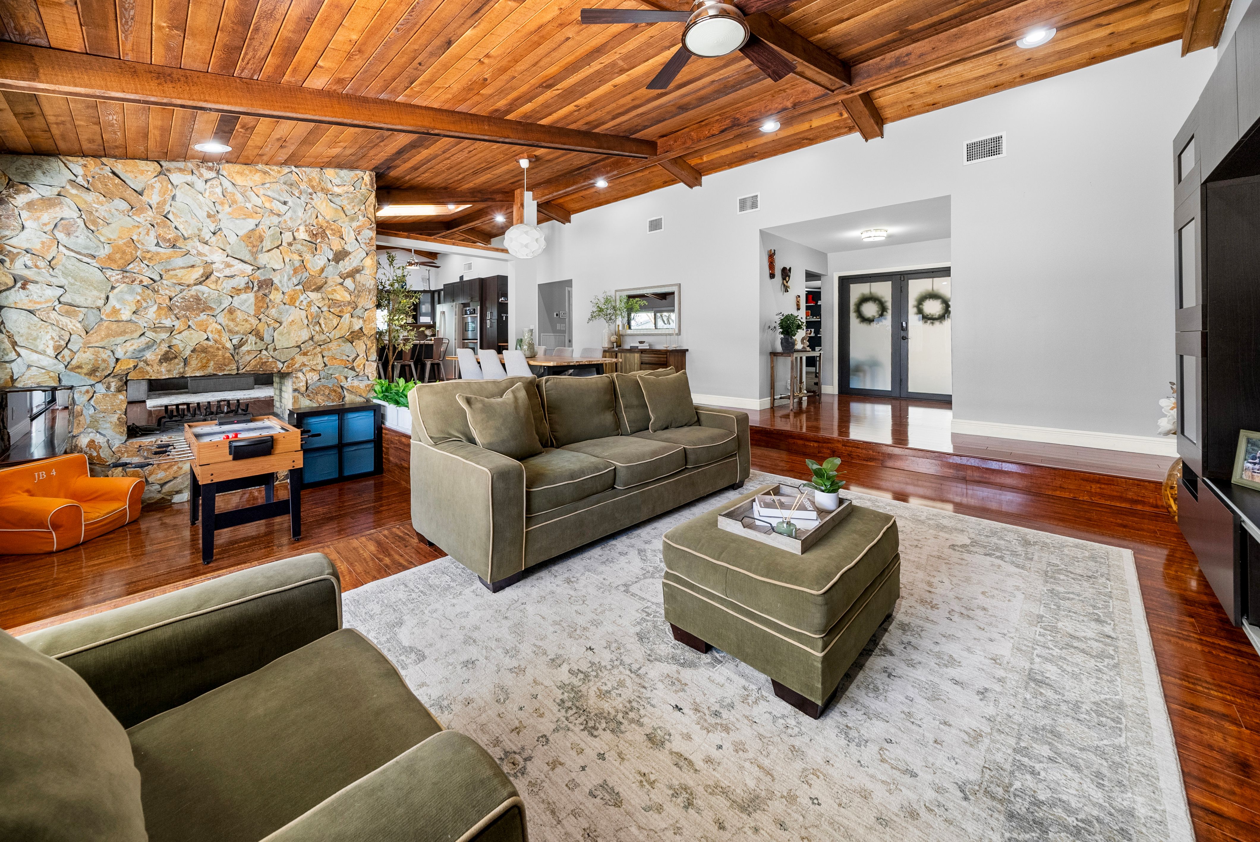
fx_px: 420
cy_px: 421
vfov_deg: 90.1
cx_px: 630
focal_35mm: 12
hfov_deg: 112.6
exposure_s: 1/15
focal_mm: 12
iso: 400
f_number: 8
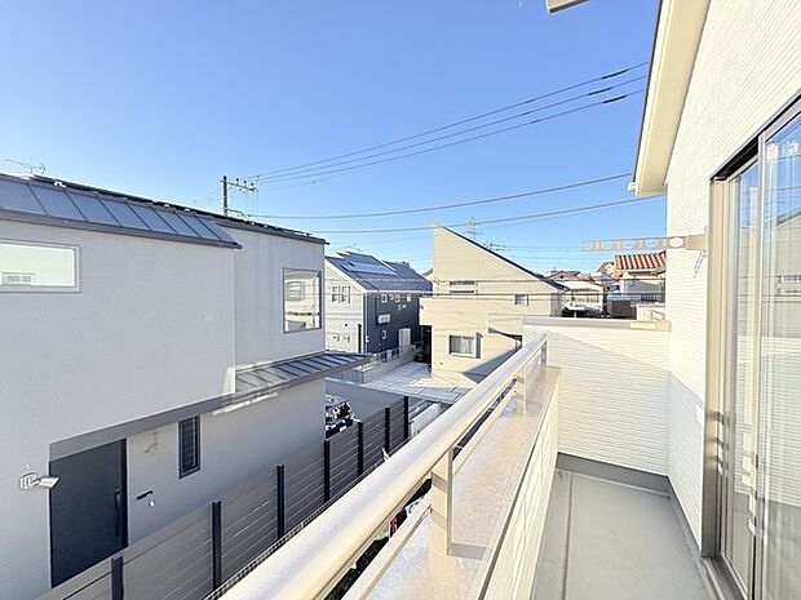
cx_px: 400
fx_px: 324
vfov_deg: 85.7
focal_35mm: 14
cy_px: 300
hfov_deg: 102.1
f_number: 2.2
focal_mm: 2.22
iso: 64
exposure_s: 1/407
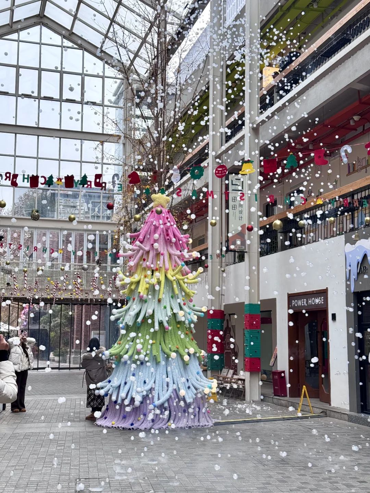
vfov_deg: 39.7
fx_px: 684
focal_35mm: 48
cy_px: 246
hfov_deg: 30.3
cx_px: 185
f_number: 1.78
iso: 64
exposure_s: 1/296
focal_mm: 6.76
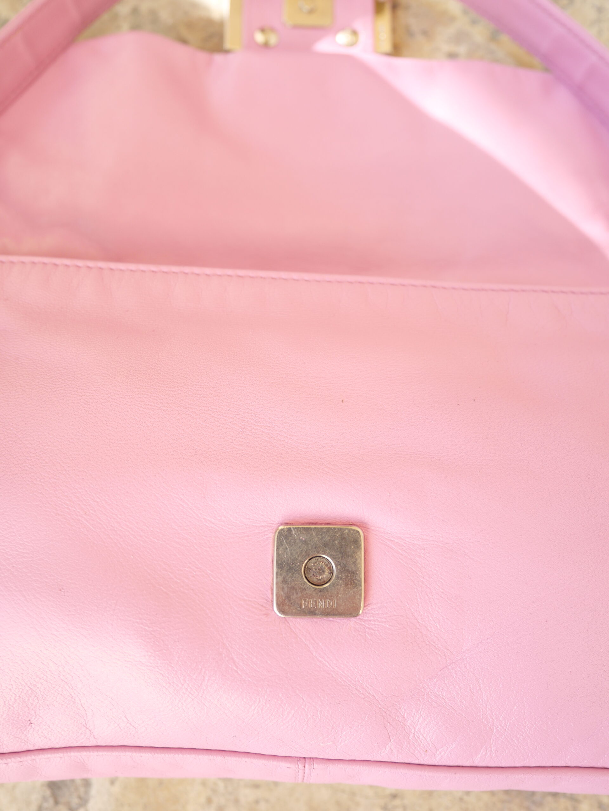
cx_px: 304
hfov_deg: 46.8
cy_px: 406
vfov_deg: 60.0
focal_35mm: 30
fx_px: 704
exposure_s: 1/80
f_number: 3.8
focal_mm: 15
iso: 200
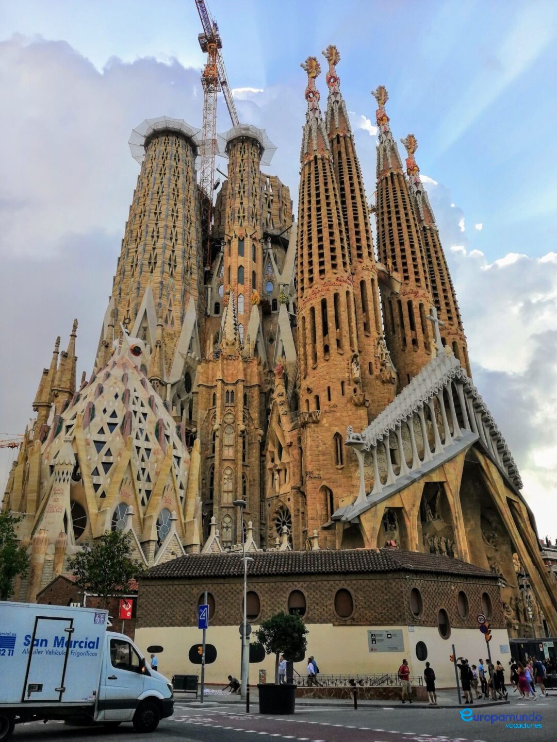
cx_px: 278
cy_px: 371
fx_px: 579
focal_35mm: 27
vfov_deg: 65.3
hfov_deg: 51.4
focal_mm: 3.95
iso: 50
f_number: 1.8
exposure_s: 1/630
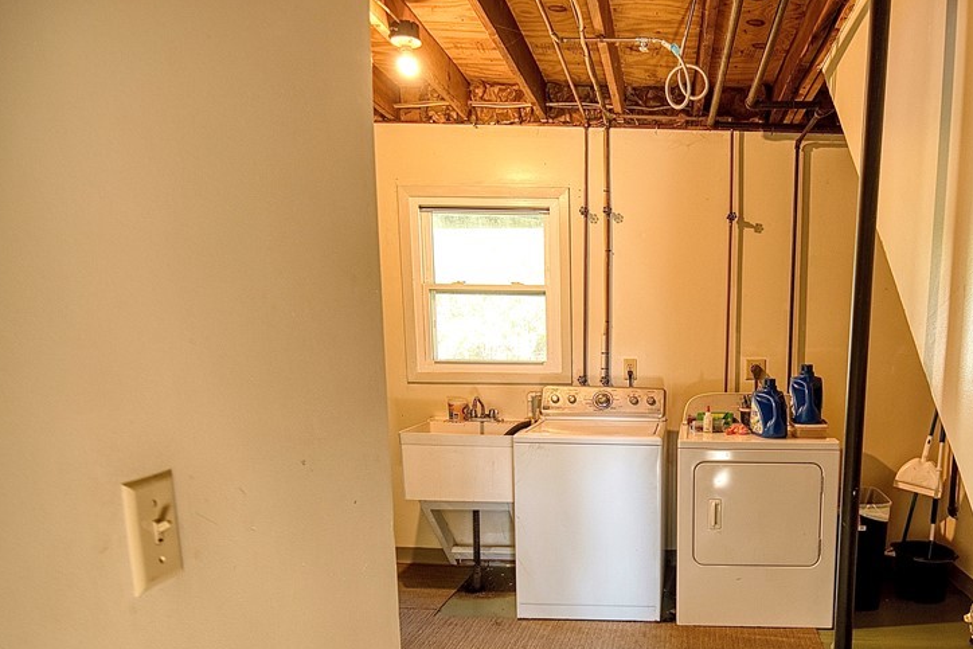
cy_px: 430
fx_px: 649
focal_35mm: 24
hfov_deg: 70.7
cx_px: 677
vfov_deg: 52.2
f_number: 4
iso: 800
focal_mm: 16
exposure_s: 1/50
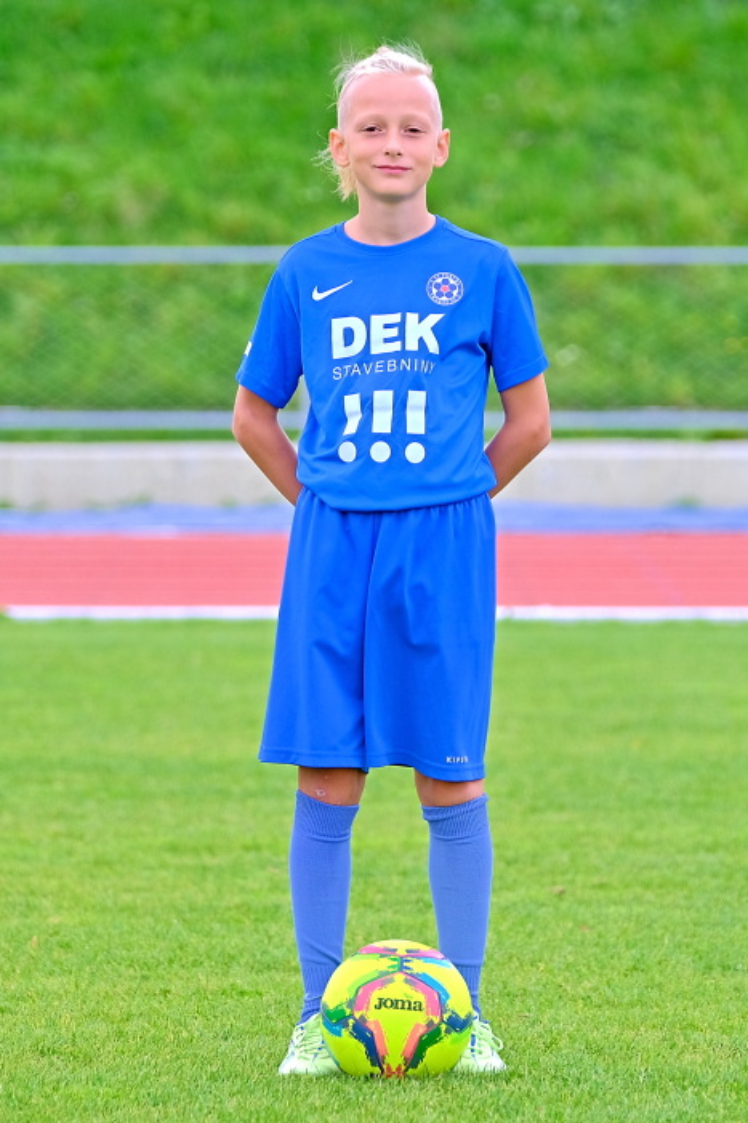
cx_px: 374
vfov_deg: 13.4
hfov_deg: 9.0
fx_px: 4770
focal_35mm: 153
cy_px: 562
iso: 320
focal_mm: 102.2
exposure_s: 1/550
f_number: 2.8
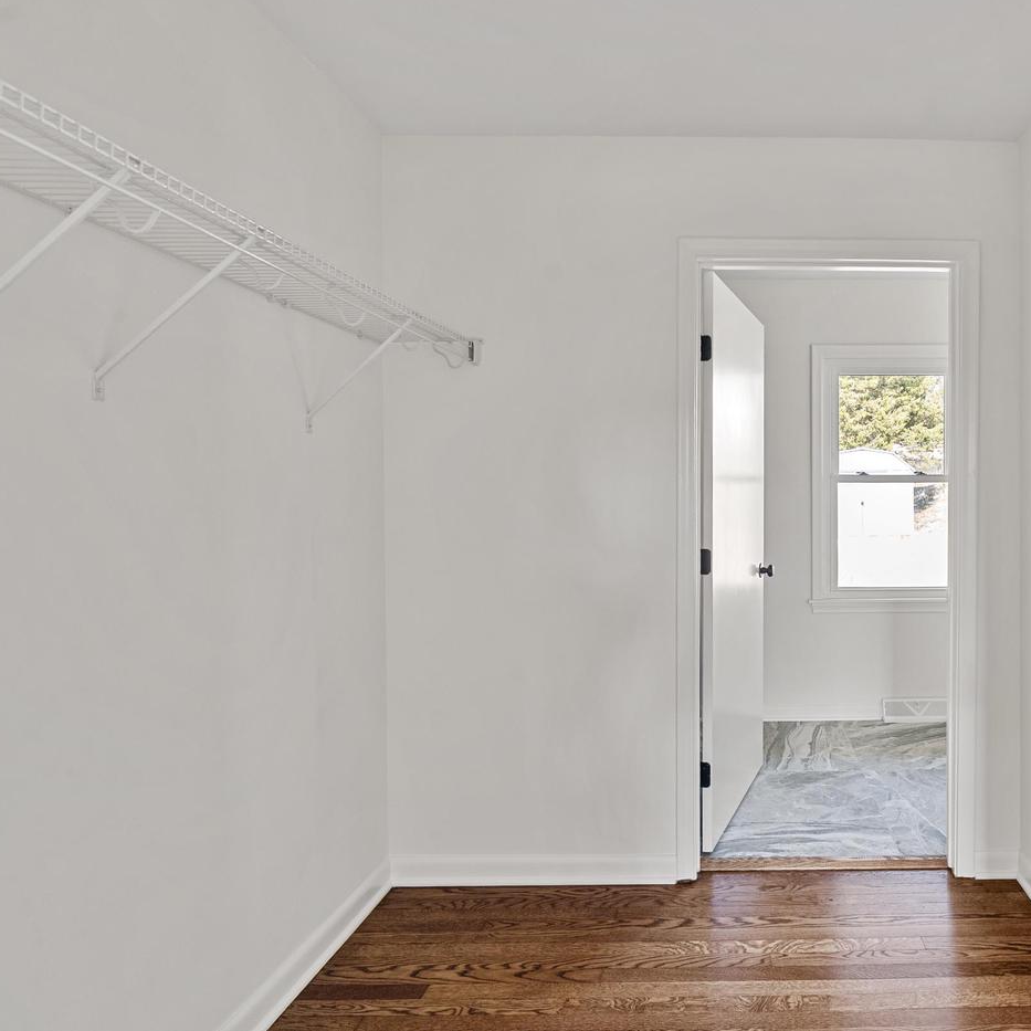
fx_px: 708
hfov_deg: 68.3
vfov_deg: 72.1
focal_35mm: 21
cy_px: 501
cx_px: 751
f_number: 8
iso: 800
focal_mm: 16
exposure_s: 1/5
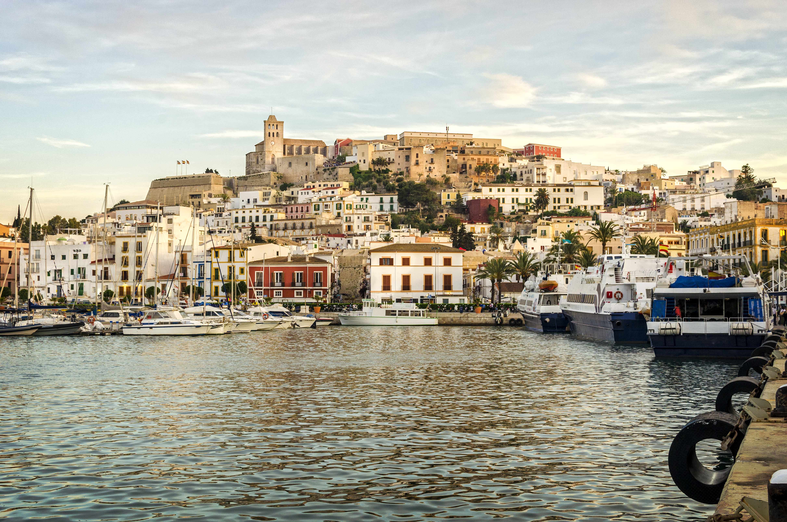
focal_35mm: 52
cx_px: 394
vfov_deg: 25.6
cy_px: 261
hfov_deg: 37.9
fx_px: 1145
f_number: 9
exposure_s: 1/80
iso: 250
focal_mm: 35
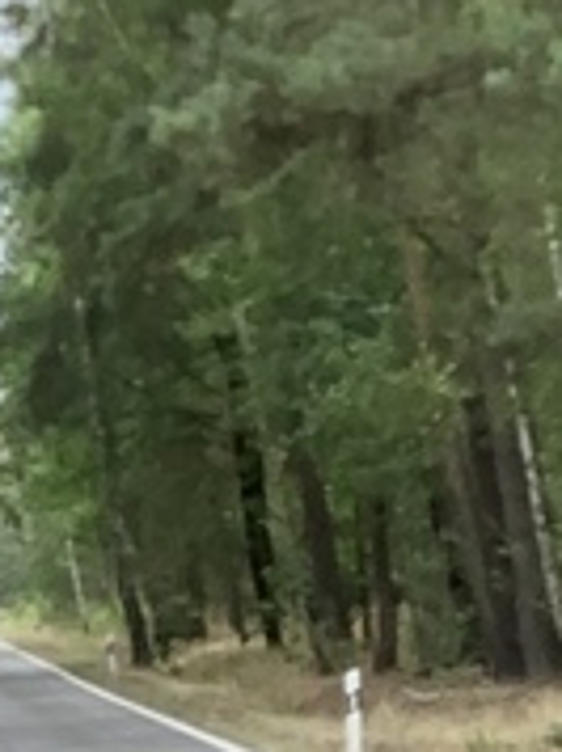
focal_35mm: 72
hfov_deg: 19.7
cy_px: 672
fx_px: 1562
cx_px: -17
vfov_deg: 26.2
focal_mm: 2.87
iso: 16
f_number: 2.2
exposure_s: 1/232
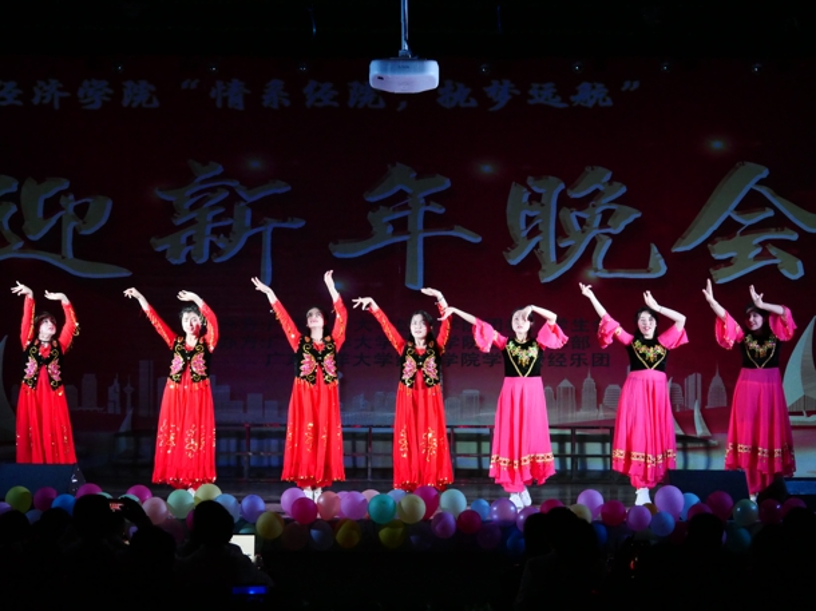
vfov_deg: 16.4
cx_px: 408
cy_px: 306
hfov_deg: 21.8
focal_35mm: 90
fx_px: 2121
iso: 3200
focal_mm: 45
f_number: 4
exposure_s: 1/250
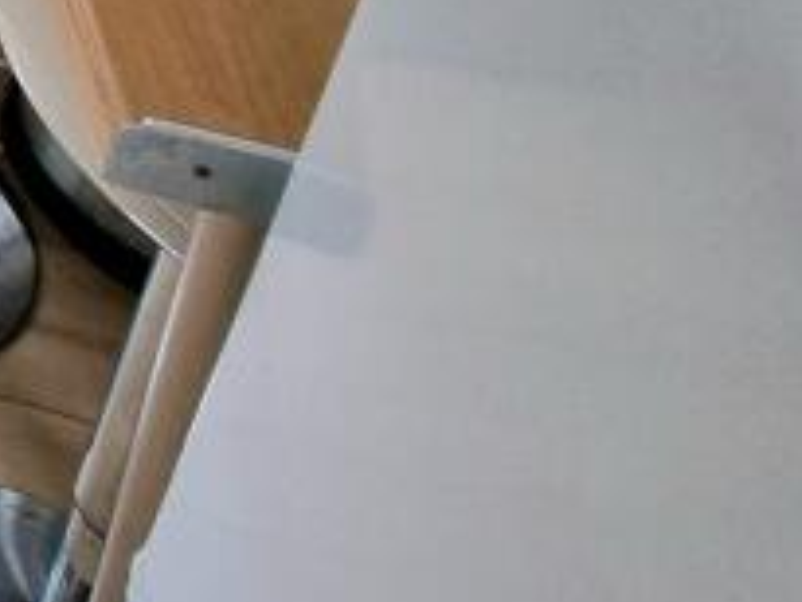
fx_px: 1507
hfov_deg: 15.5
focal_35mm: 65
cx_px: -1095
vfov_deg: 14.6
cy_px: -837
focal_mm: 2.2
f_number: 2.2
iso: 50
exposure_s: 1/125
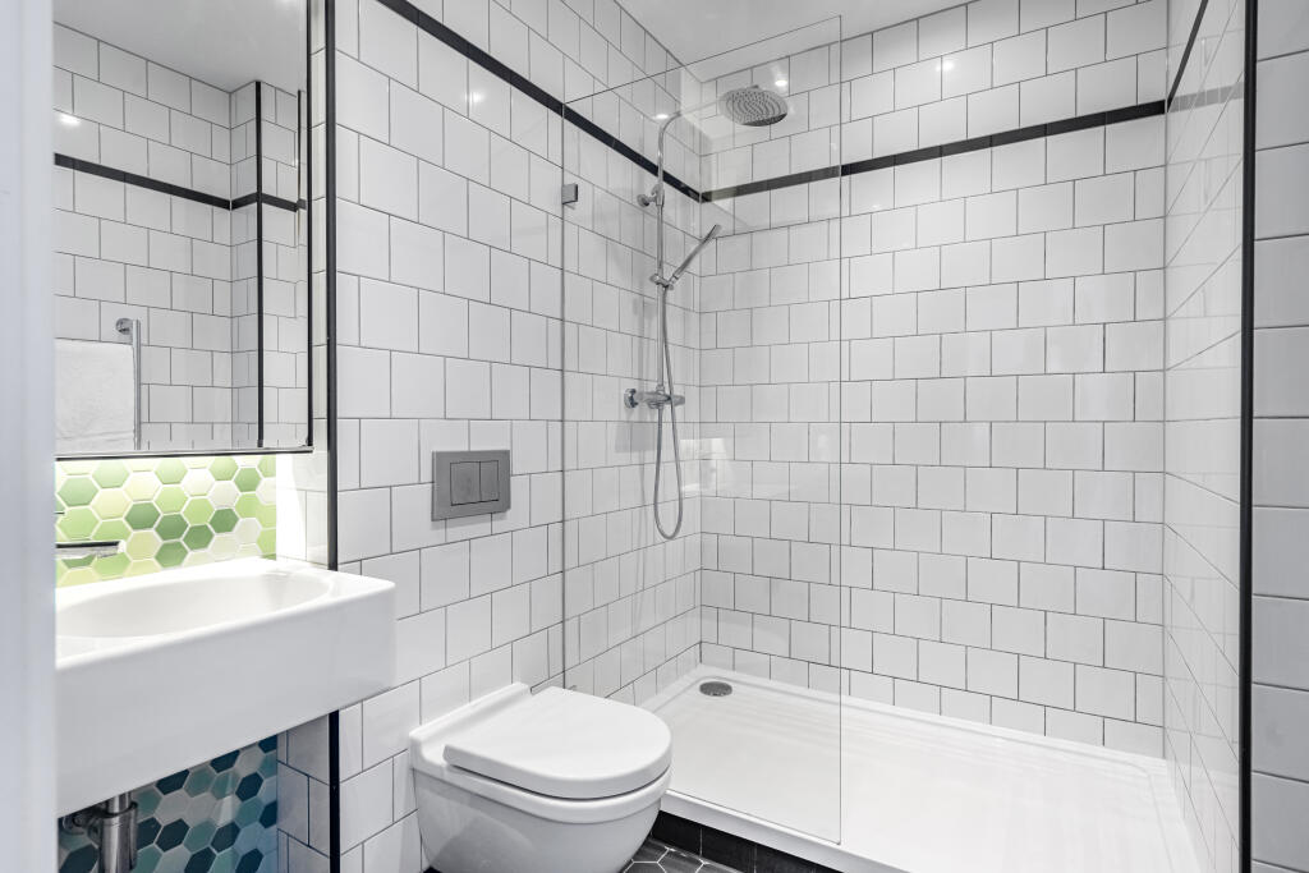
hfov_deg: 90.0
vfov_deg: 67.4
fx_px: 655
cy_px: 436
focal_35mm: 18
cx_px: 654
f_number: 8
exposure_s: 1/60
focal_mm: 18
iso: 1000
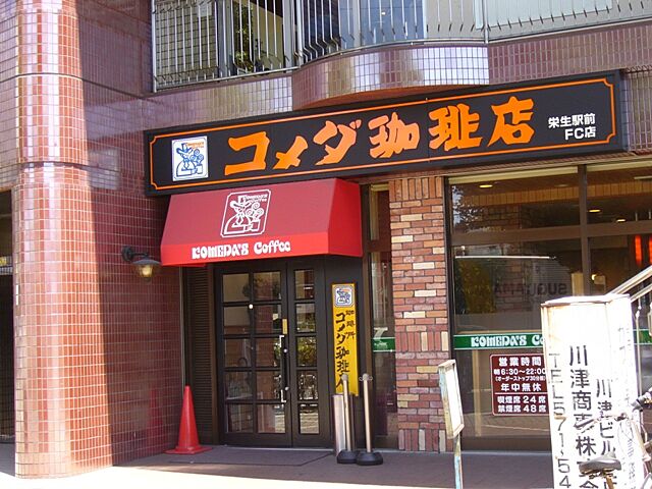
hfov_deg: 32.2
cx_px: 326
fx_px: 1130
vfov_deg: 24.4
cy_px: 244
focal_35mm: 60
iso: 80
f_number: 3.6
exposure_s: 1/125
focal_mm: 9.9
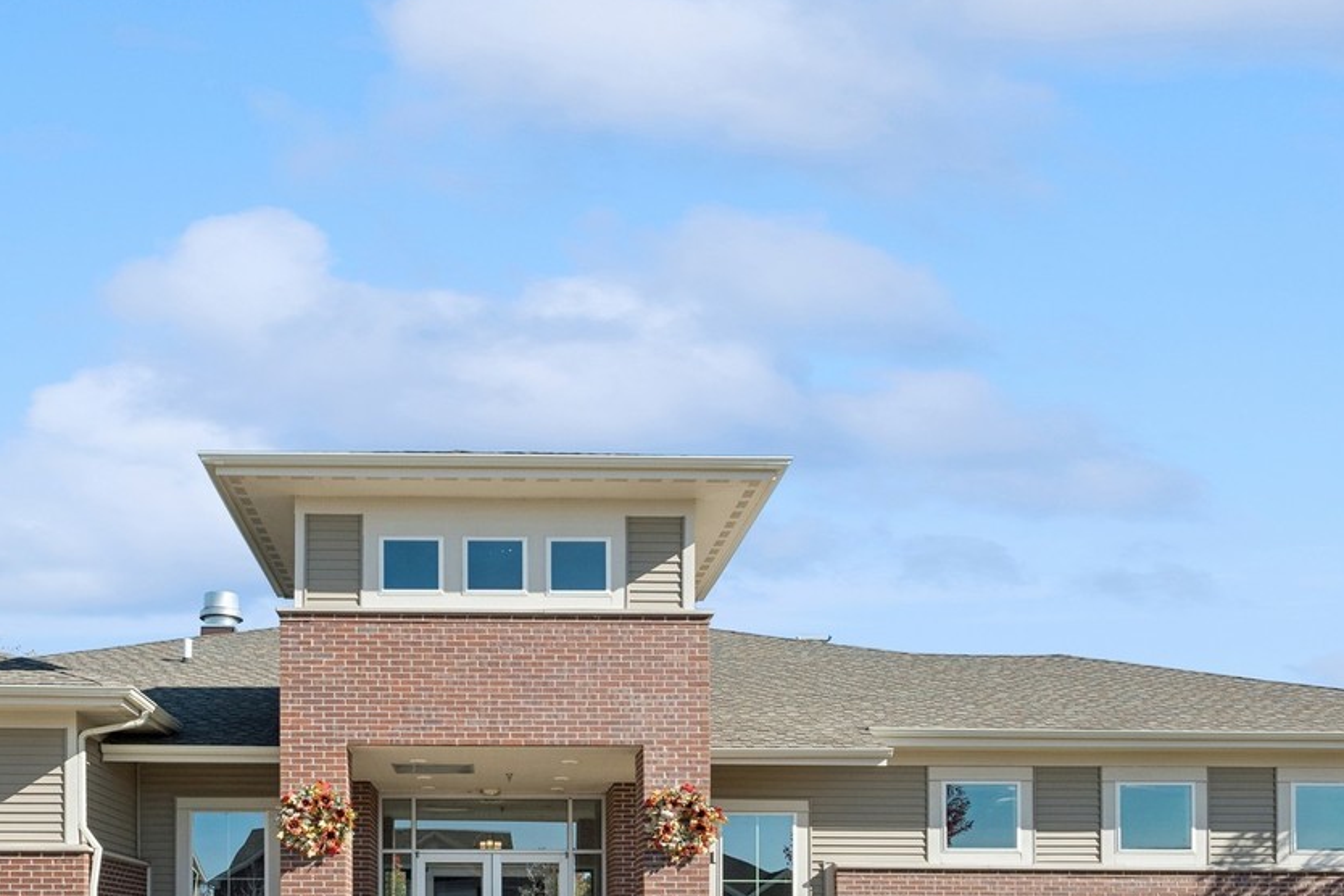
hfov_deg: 56.6
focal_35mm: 33
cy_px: 669
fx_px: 1232
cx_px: 515
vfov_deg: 38.9
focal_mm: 17
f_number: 8
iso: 400
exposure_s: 1/800
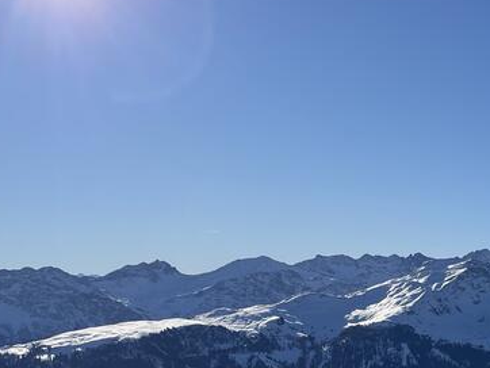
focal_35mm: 74
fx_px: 1048
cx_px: 532
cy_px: 373
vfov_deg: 19.3
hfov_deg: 24.6
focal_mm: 4.2
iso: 32
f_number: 1.6
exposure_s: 1/9804
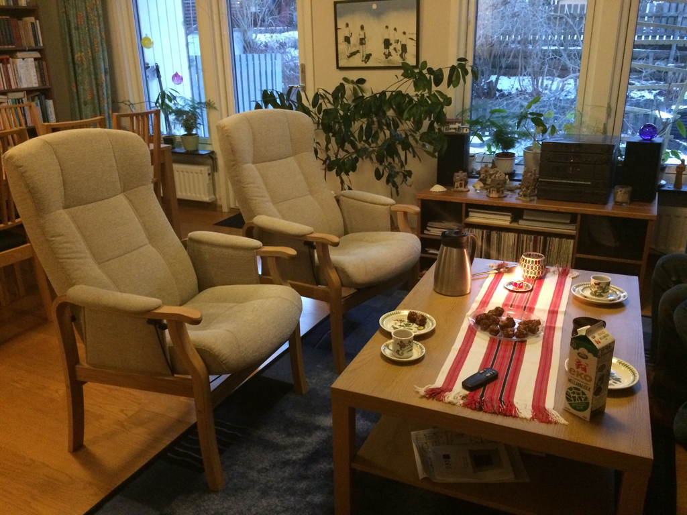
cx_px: 344
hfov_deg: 61.7
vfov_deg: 48.2
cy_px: 258
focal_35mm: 29
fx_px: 576
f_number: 2.2
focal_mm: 4.15
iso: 400
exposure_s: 1/17
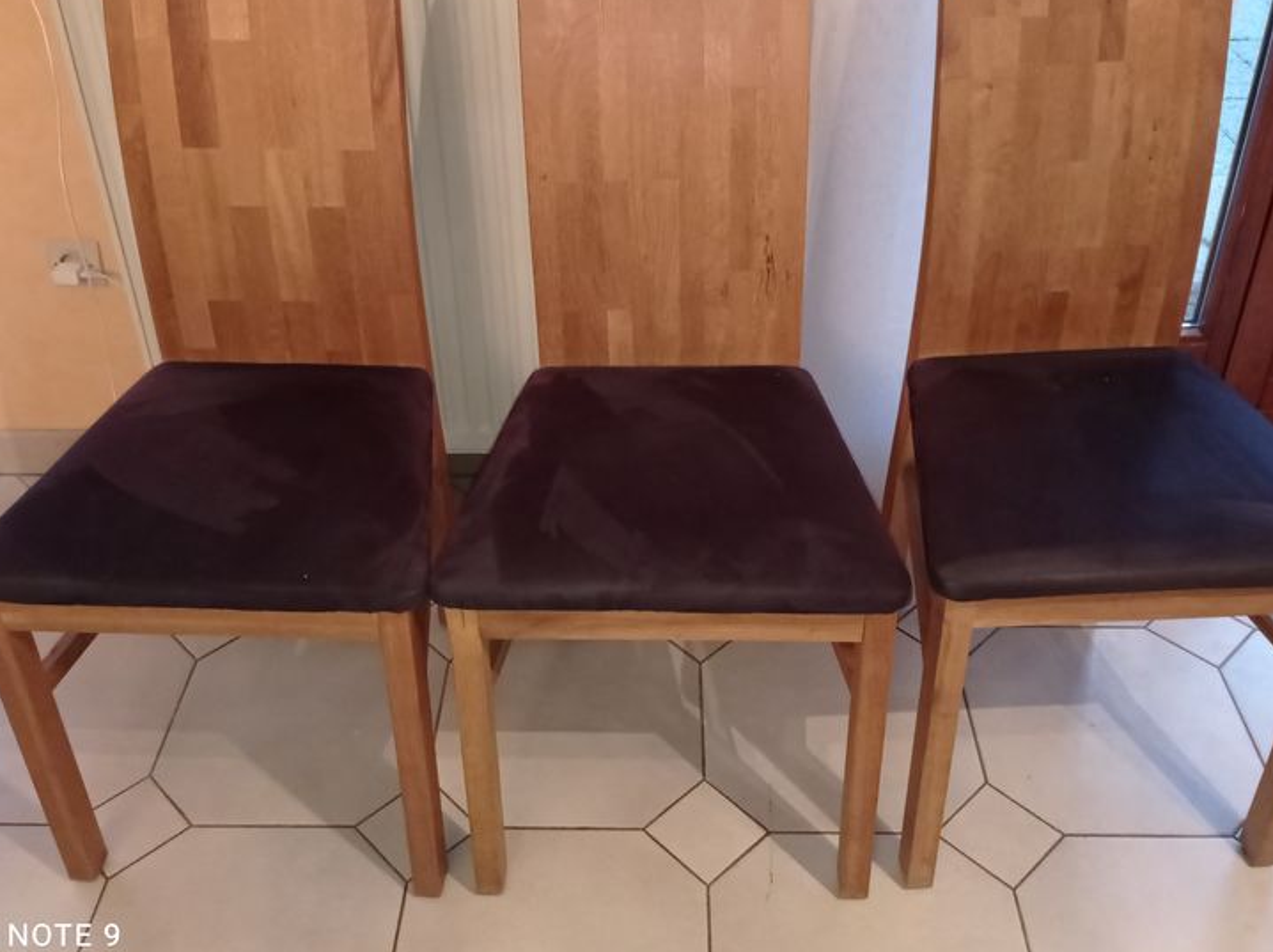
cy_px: 383
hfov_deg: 47.9
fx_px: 1433
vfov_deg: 36.6
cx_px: 631
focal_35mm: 39
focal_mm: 4.74
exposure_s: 1/25
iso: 603
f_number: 1.79
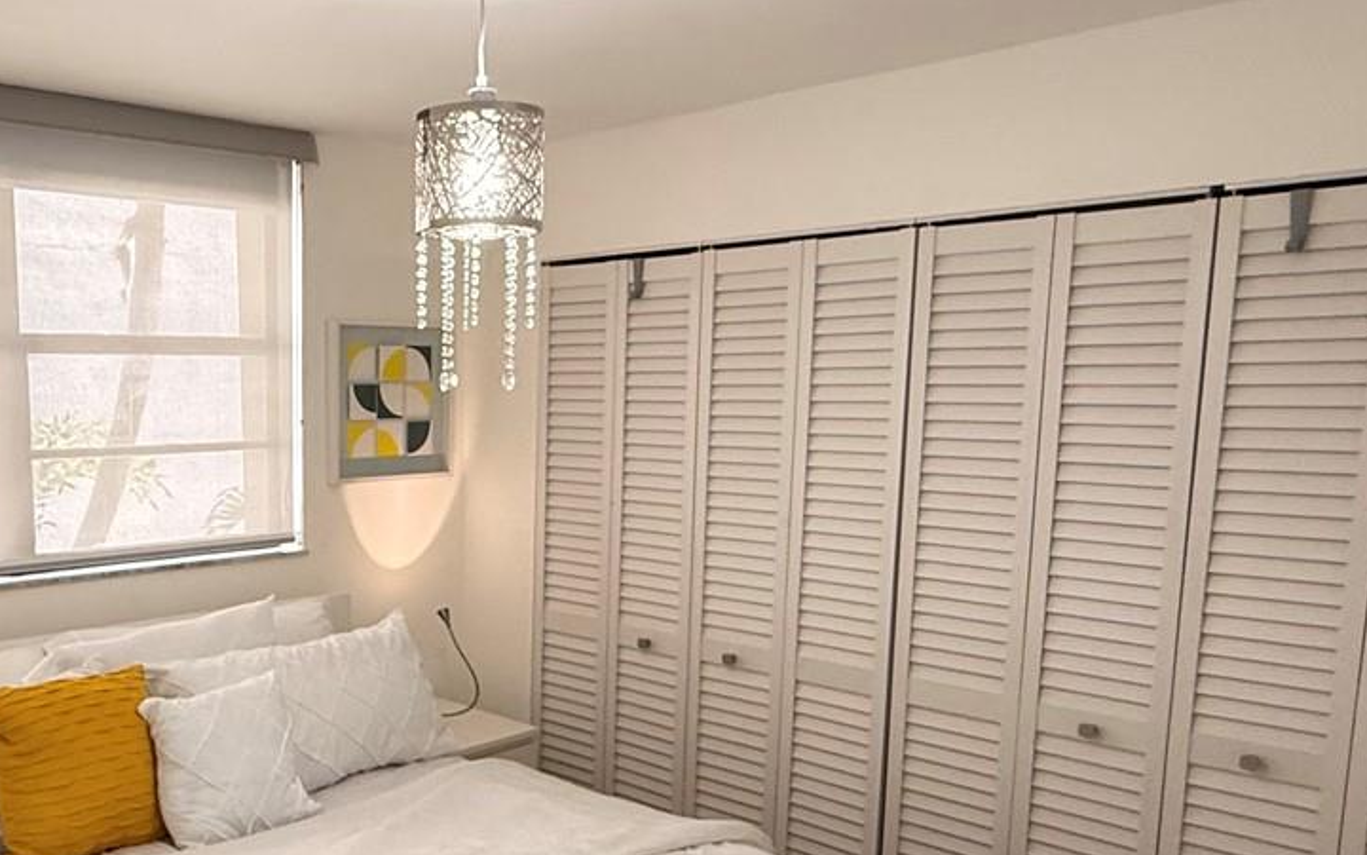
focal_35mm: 33
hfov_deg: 55.0
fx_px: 1229
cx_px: 317
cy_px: 557
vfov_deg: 38.0
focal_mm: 2.22
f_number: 2.2
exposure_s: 1/120
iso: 320
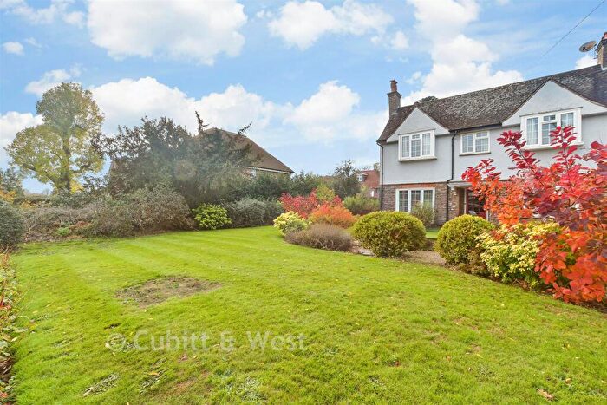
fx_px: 253
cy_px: 202
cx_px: 304
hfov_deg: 100.4
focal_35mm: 15
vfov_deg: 77.4
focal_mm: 10
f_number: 8
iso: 160
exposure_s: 1/100
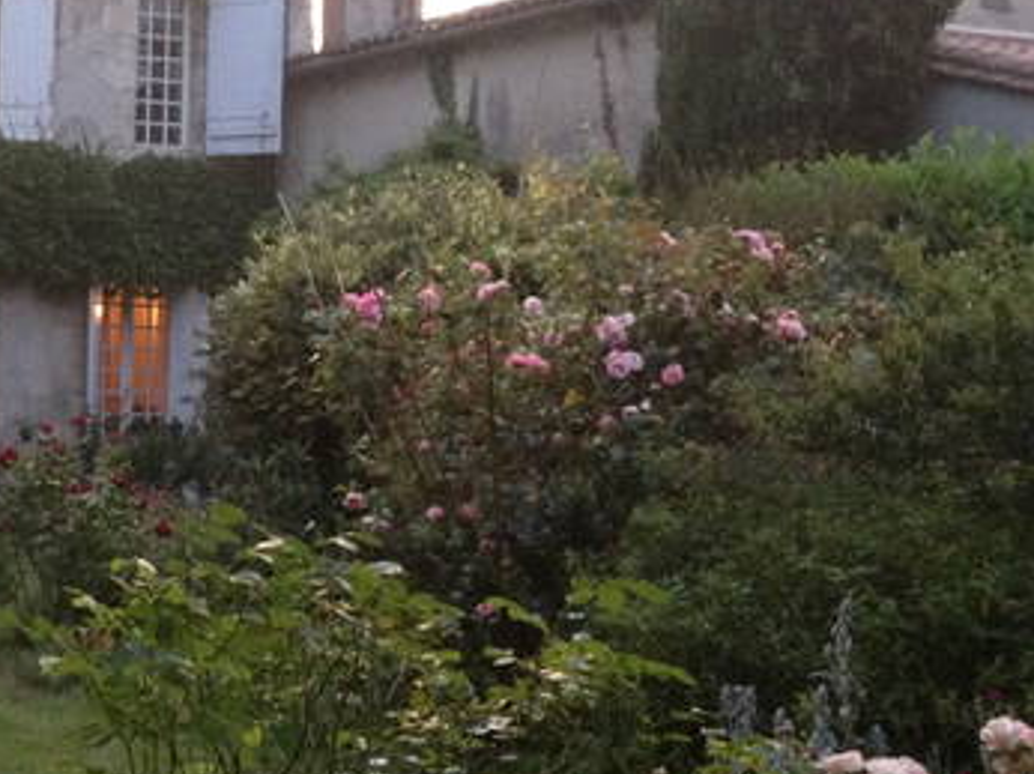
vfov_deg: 18.4
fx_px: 2388
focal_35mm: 80
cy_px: 341
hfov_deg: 22.8
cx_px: -143
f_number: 2.4
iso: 250
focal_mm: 4.28
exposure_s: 1/20
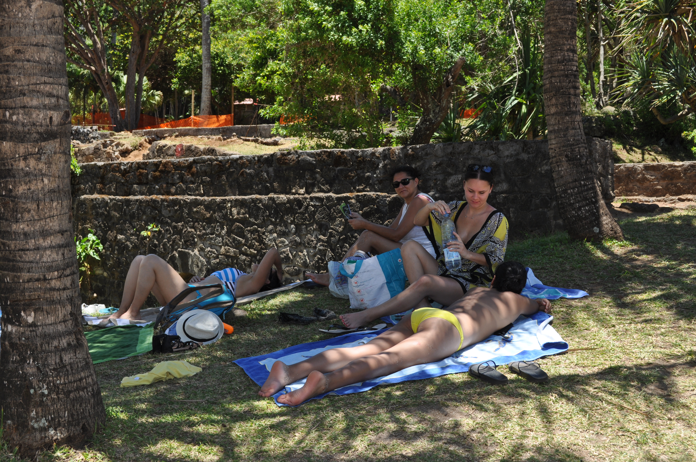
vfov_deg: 28.0
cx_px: 348
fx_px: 927
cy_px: 231
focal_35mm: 48
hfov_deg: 41.2
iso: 200
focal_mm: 32
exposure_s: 1/200
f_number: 9
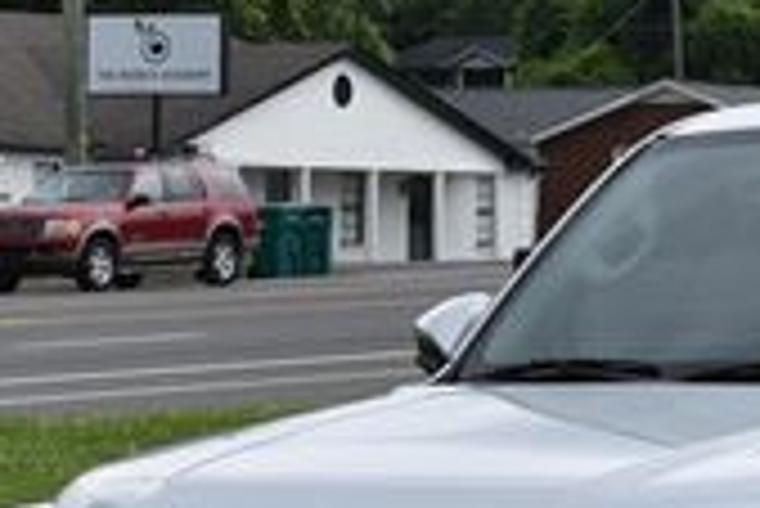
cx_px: 1034
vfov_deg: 5.0
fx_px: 5768
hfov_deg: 7.4
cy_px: 425
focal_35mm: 273
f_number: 8
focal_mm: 48
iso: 100
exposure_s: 1/250
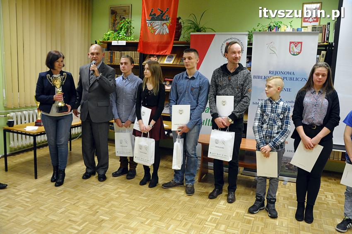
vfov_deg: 47.8
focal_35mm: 27
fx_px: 264
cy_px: 117
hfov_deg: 67.4
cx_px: 176
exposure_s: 1/100
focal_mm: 18
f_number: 5
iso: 2000
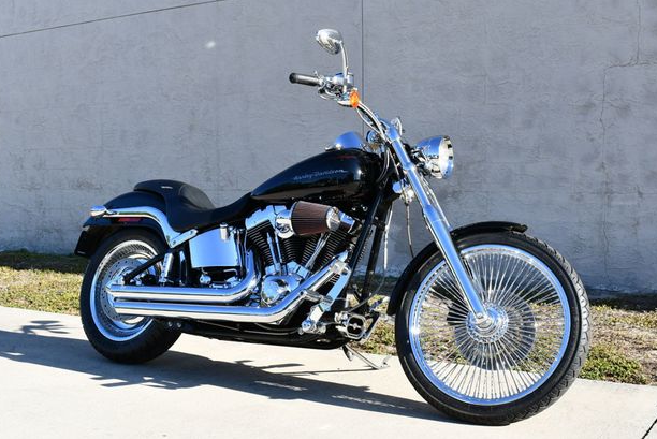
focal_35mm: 46
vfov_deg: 29.3
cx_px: 319
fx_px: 840
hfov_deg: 42.7
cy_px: 210
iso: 200
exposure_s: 1/250
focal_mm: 22
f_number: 8
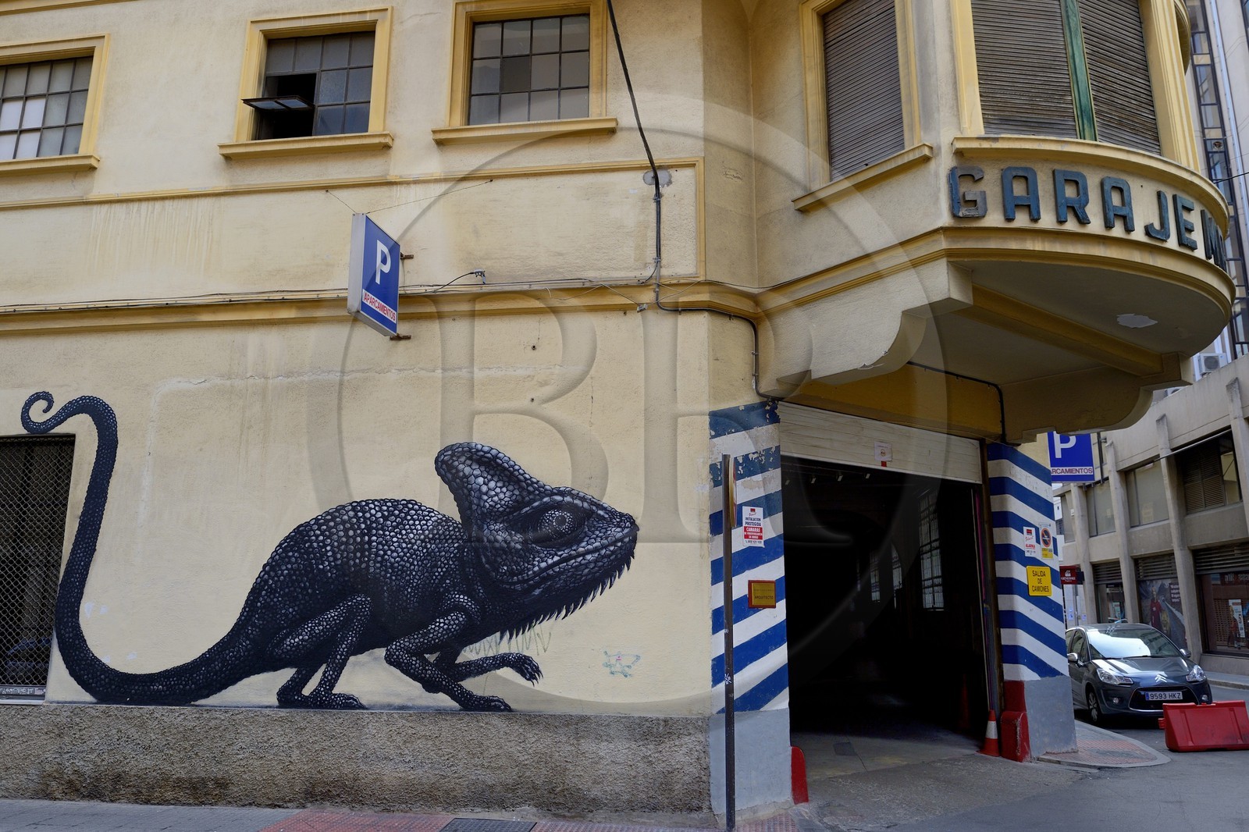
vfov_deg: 49.5
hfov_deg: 69.4
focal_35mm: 26
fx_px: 902
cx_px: 624
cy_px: 416
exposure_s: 1/100
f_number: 7.1
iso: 400
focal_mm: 26
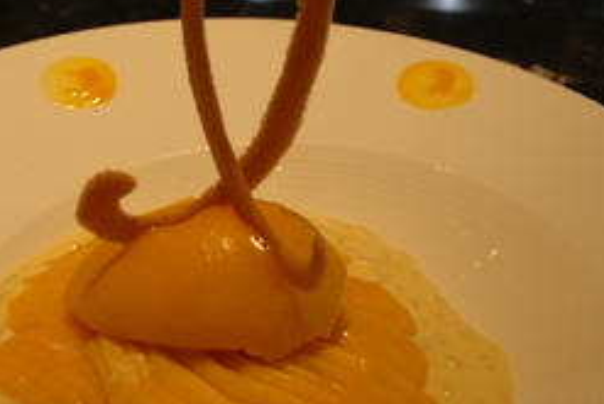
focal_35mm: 98
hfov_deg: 20.7
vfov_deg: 13.9
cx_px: 220
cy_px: 312
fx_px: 1649
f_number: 3.8
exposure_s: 1/30
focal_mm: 27
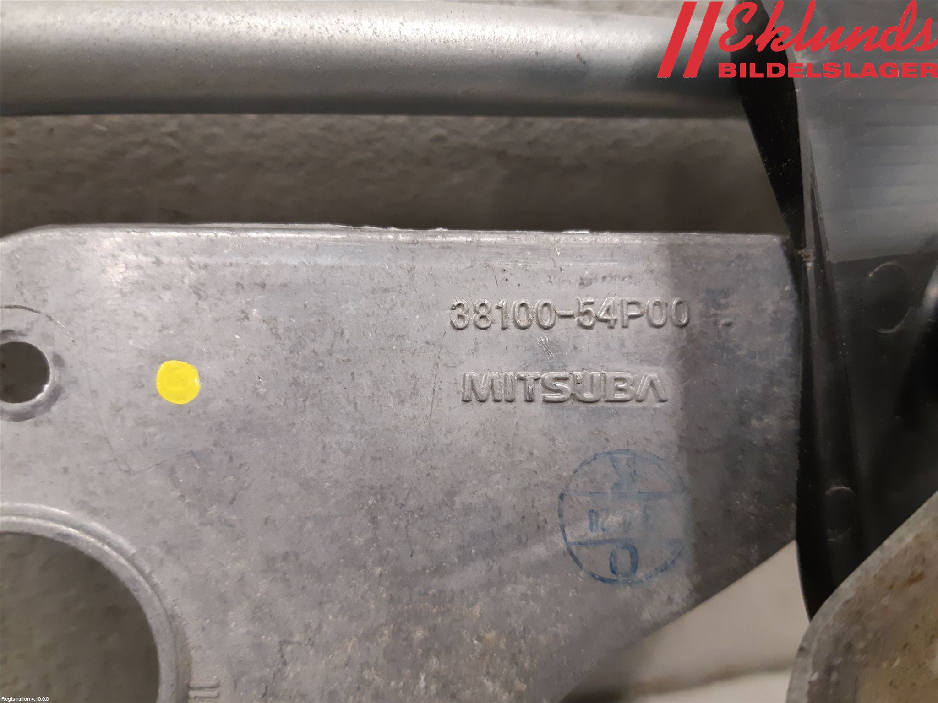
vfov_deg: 53.1
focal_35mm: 26
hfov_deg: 67.3
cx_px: 469
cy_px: 352
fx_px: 705
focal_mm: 3.93
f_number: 1.7
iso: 250
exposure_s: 1/50
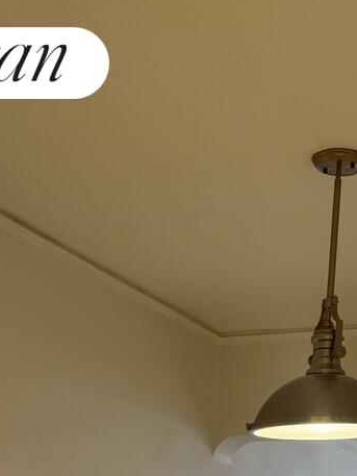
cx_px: 232
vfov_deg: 23.7
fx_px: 962
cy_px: 656
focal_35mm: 70
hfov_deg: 21.0
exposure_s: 1/120
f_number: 1.78
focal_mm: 6.76
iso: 160
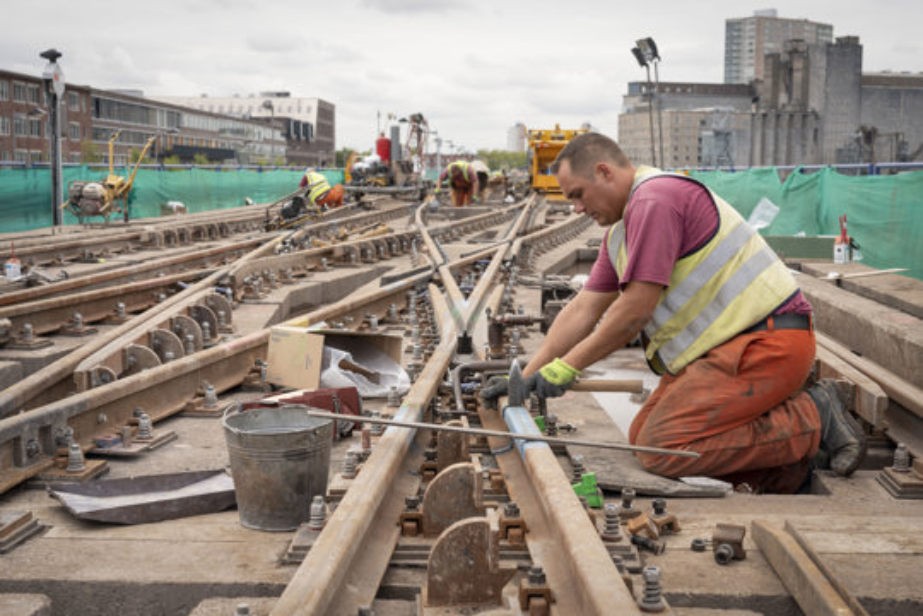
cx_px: 462
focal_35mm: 51
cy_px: 308
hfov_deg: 38.9
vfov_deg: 26.5
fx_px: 1307
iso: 250
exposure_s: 1/250
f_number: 8
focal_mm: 51
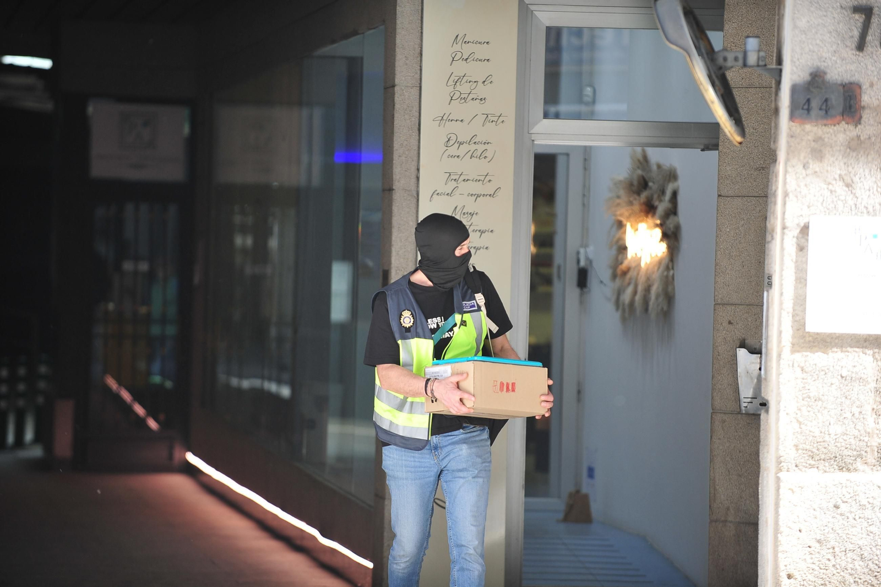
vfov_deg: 6.9
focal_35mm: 200
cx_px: 440
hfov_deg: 10.3
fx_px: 4892
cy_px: 294
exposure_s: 1/320
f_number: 3.2
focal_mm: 200
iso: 500
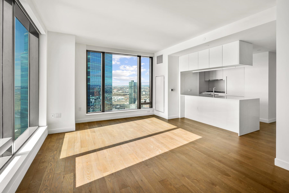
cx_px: 144
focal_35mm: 16
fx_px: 128
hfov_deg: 96.7
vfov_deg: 73.7
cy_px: 96
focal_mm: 16
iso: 50
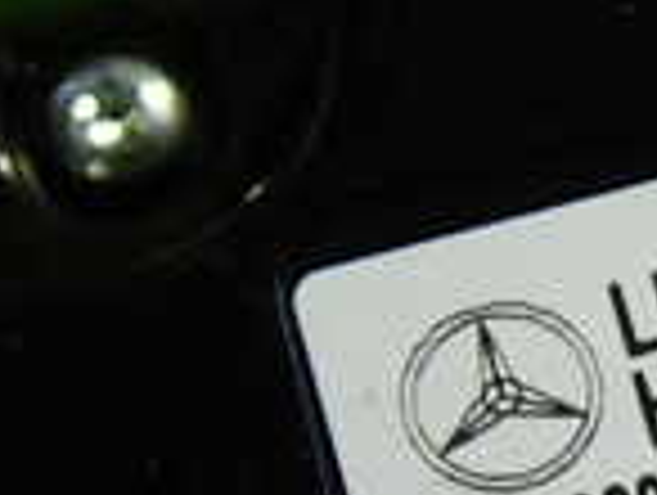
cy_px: 572
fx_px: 2338
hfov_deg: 15.1
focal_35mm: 123
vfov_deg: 11.9
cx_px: 904
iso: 125
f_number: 2.3
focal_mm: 5.4
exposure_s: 1/60
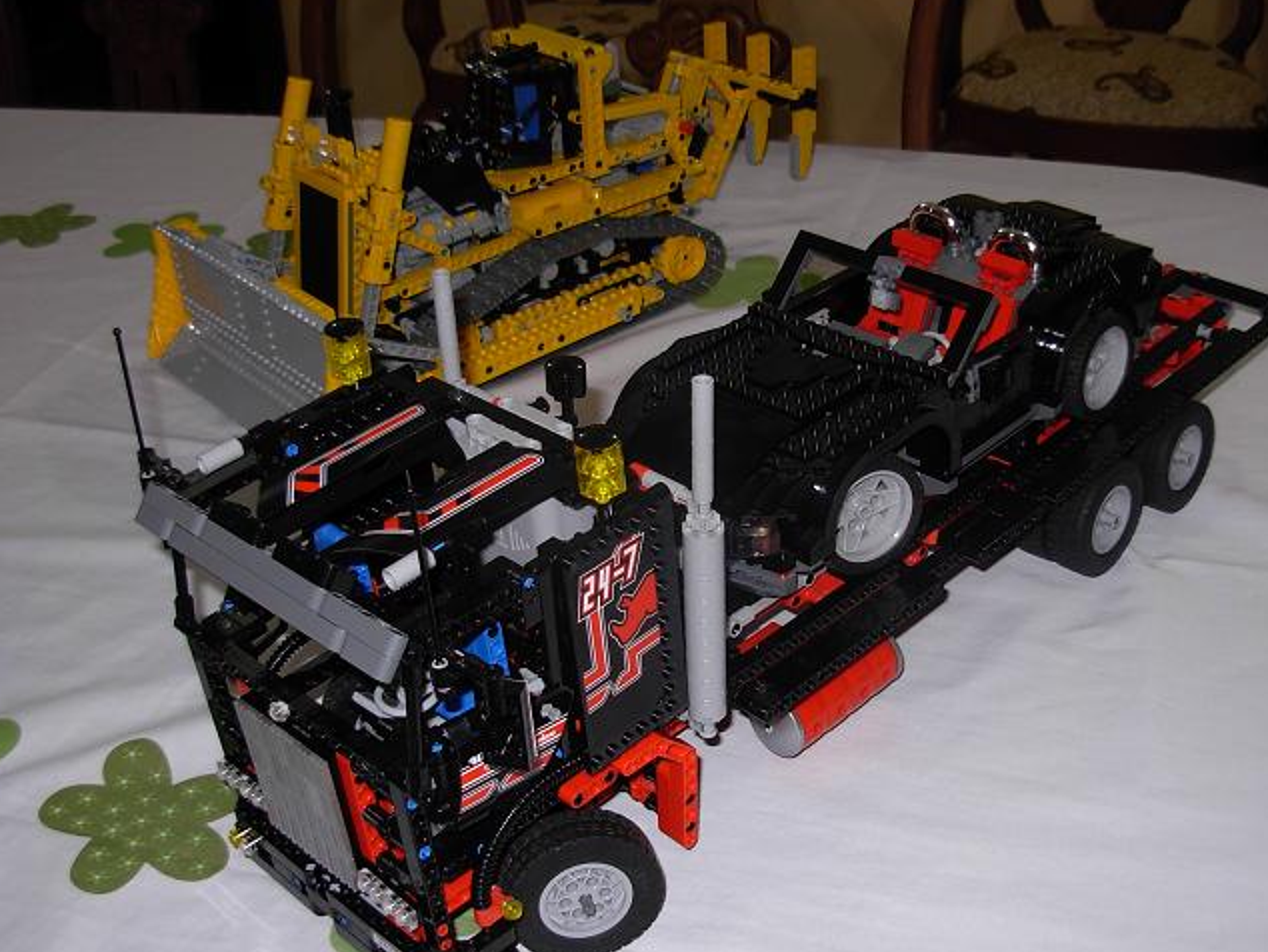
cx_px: 736
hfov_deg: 41.1
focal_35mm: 46
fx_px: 1686
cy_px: 486
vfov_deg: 31.5
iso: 79
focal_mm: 6.3
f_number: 2.9
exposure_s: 1/22.6
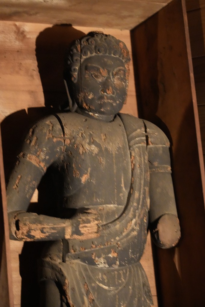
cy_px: 154
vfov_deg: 19.5
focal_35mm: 105
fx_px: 897
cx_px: 102
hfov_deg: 13.0
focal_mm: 105
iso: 12800
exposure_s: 1/13
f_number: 4
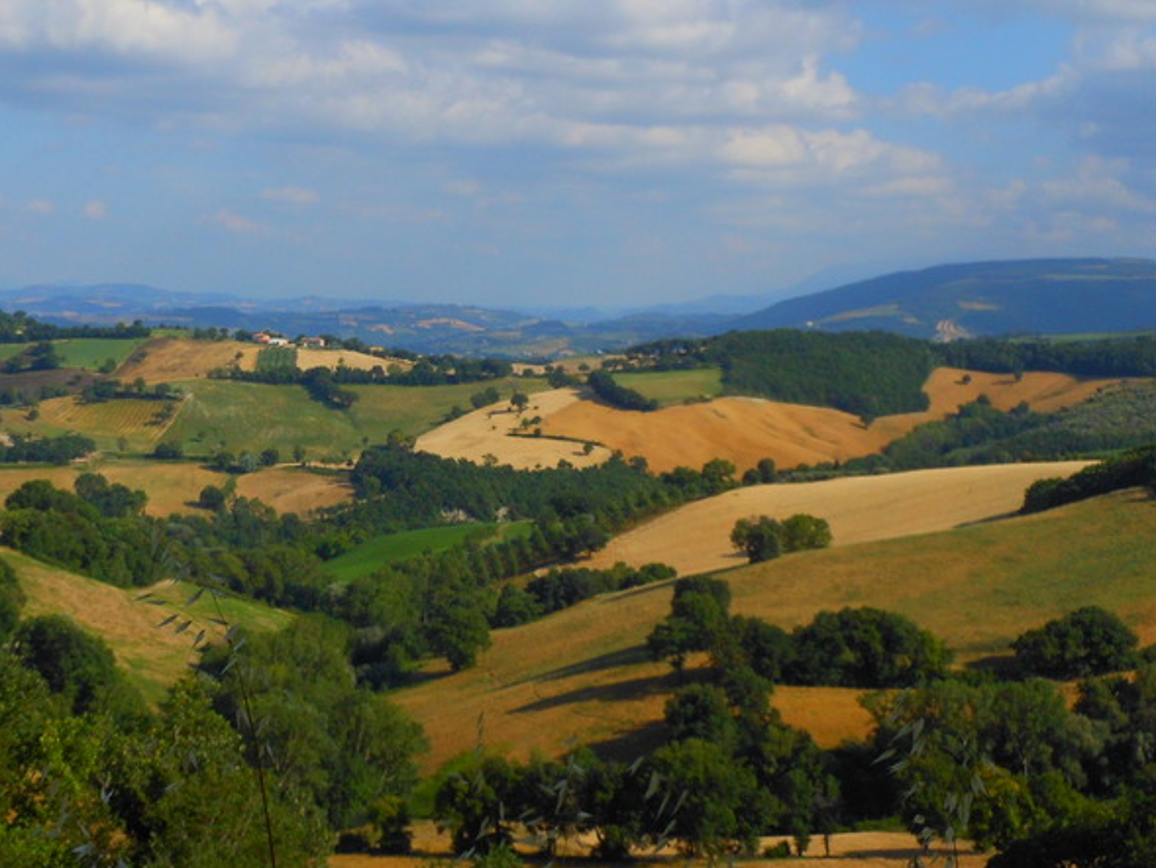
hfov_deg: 33.9
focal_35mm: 56
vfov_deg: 26.0
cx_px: 359
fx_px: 1870
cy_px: 322
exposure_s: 1/1000
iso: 80
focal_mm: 5.9
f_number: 4
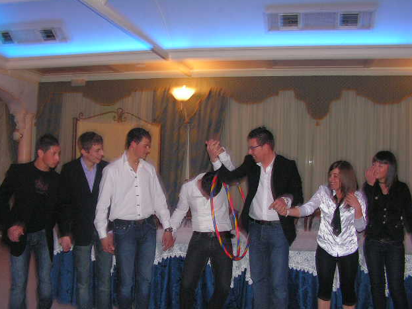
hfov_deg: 50.1
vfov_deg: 38.7
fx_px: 440
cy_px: 155
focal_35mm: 37
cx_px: 209
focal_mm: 6
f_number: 3.2
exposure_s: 1/50
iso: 200
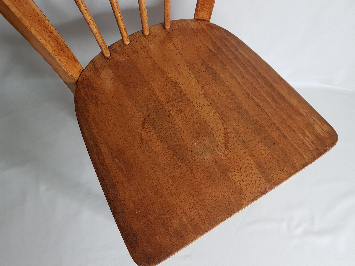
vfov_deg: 53.1
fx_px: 267
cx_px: 178
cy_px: 133
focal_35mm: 26
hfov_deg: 67.3
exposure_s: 1/50
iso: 64
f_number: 1.7
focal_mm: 4.2
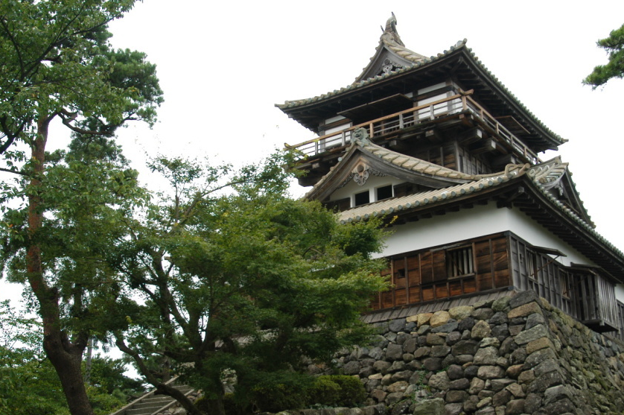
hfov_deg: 44.4
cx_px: 363
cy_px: 240
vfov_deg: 30.4
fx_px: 762
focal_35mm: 44
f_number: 7.1
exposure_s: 1/200
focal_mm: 24
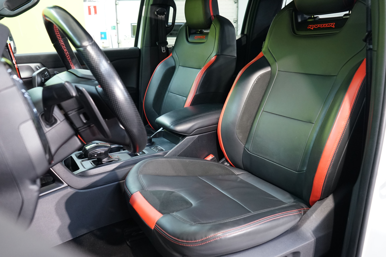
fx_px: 311
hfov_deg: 63.7
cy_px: 128
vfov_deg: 45.0
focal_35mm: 29
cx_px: 193
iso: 2500
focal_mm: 29
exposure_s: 1/13
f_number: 5.6
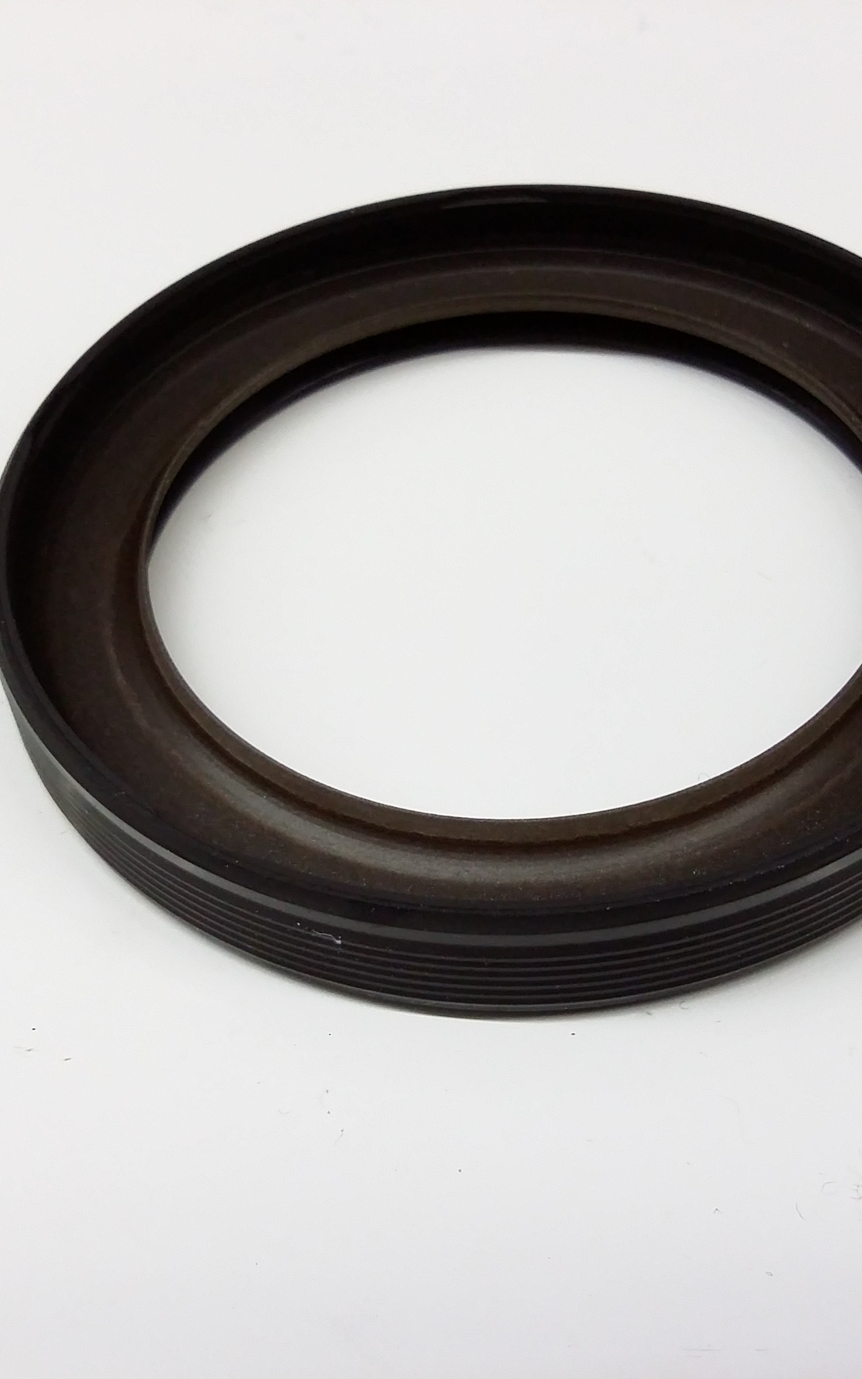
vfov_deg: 43.5
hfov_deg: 28.0
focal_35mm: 46
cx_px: 456
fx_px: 1729
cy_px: 701
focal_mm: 3.4
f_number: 2.4
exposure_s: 1/20
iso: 160
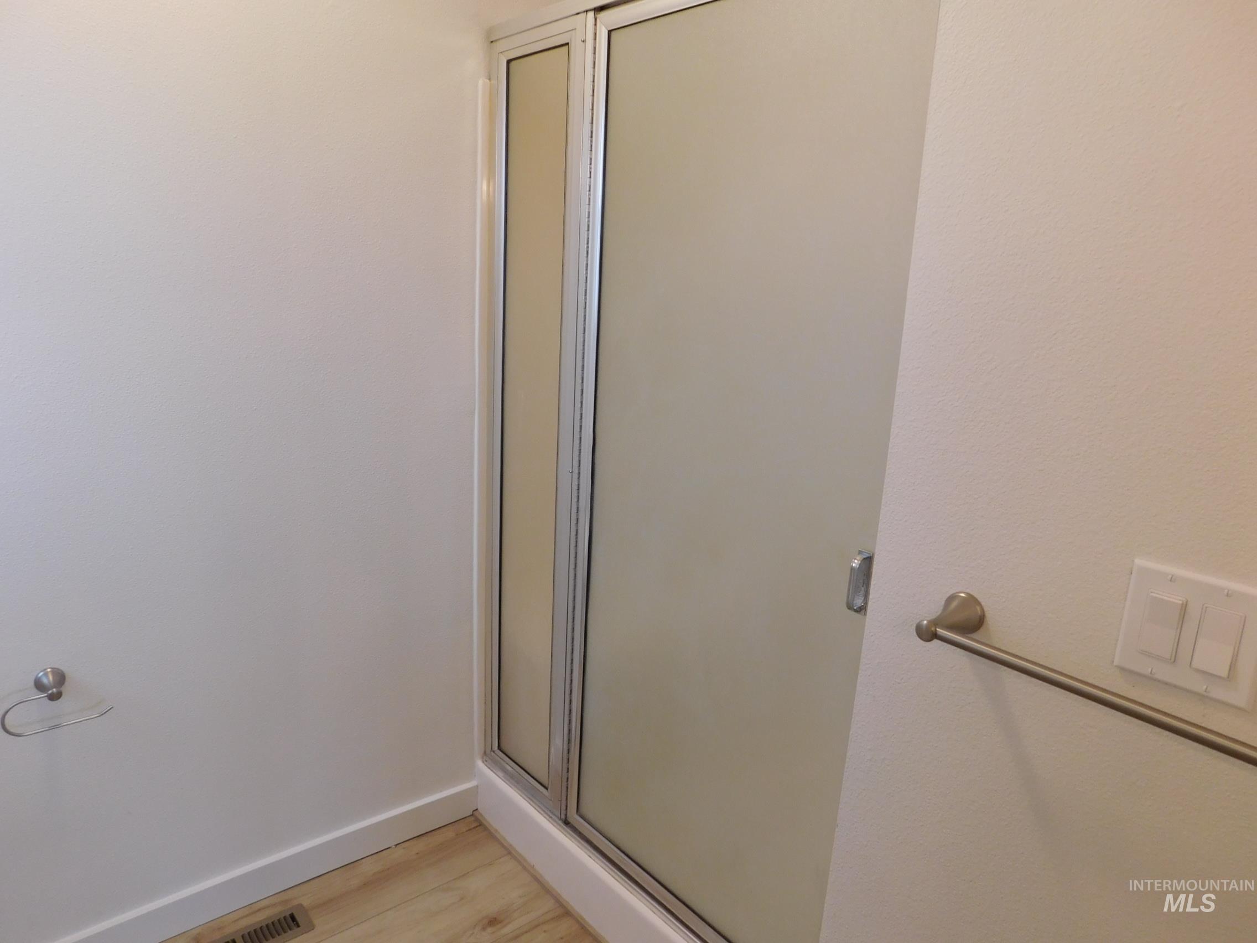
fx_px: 835
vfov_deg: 58.9
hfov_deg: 73.9
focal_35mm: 23
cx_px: 628
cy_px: 472
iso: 140
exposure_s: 1/30
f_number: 3
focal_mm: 4
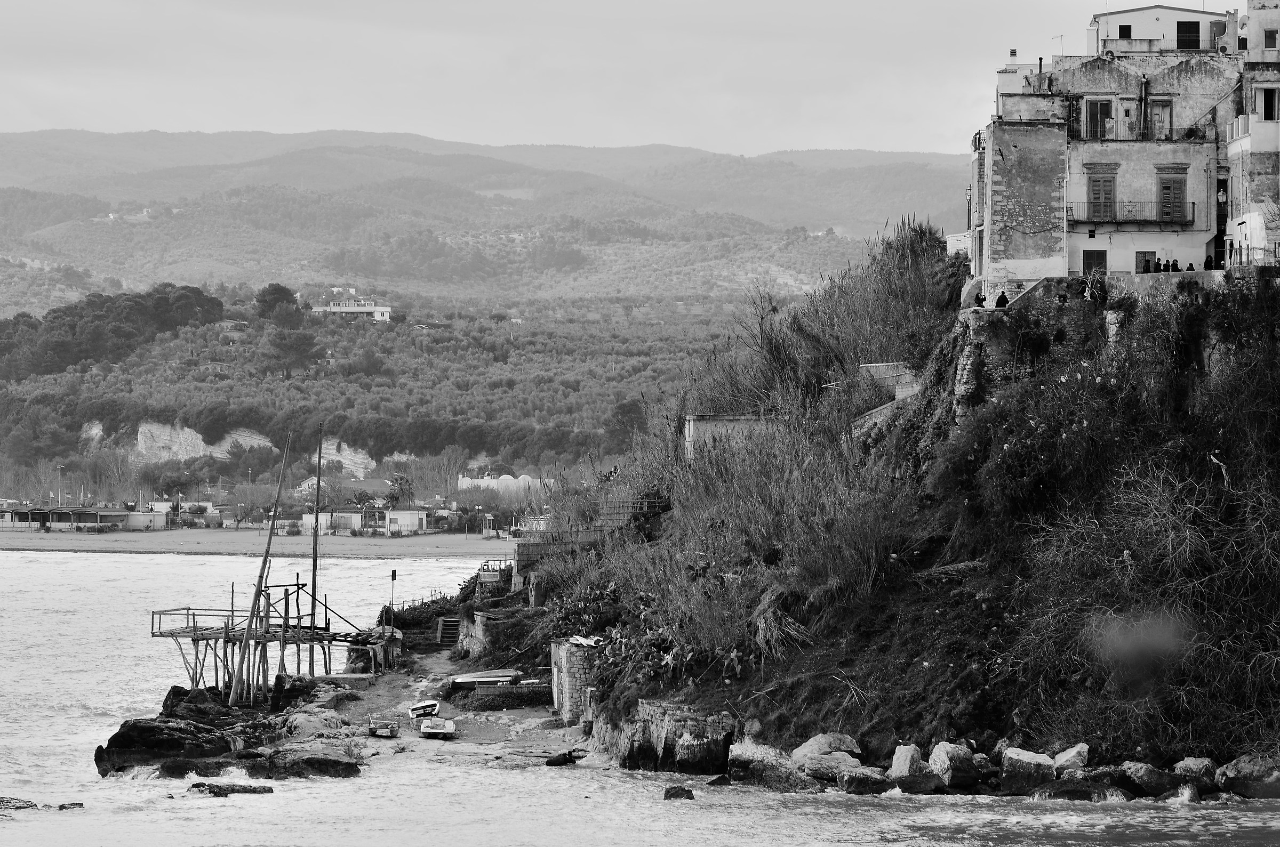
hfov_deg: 13.1
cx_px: 640
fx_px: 5588
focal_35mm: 158
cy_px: 424
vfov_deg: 8.7
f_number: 5.6
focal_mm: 105
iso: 100
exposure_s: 1/125
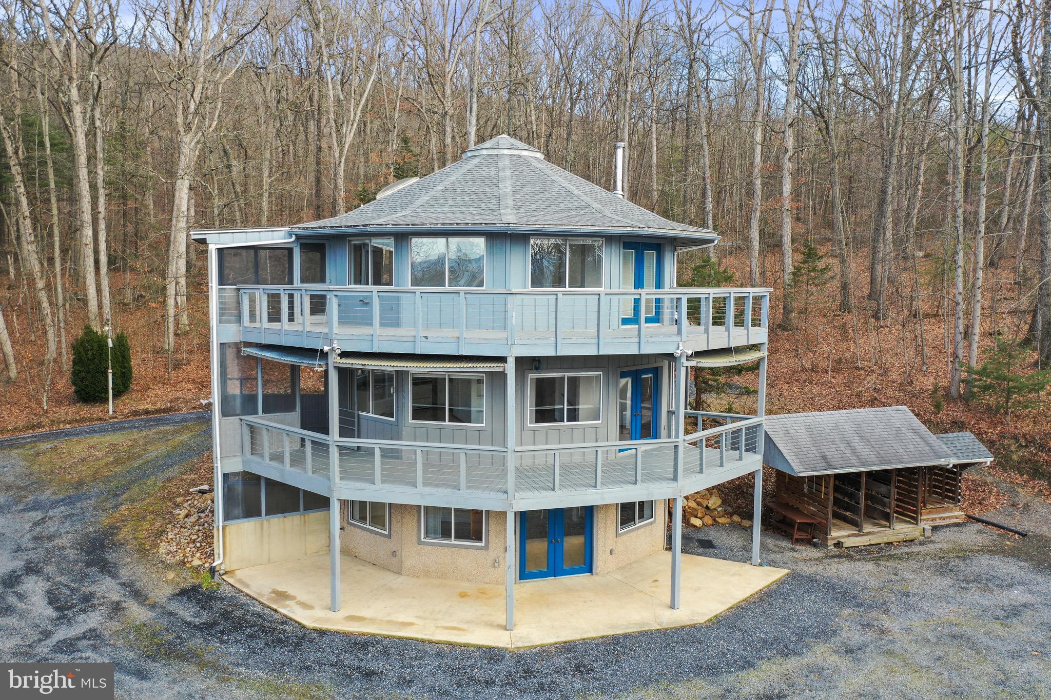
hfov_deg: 65.5
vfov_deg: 46.4
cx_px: 526
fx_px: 817
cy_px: 350
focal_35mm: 28
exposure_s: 1/160
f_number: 2.8
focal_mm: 10.26
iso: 100
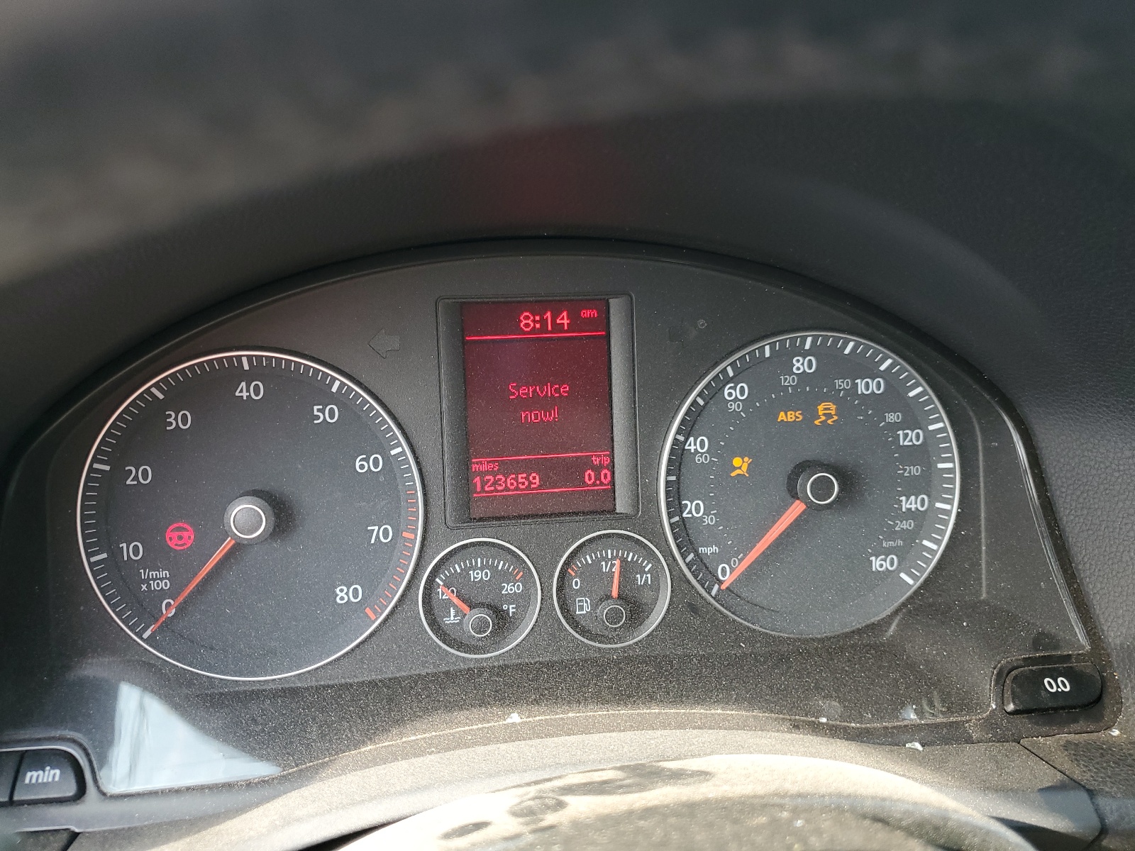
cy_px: 426
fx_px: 852
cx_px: 568
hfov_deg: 67.3
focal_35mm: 26
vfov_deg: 53.1
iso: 76
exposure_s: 1/120
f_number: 1.5
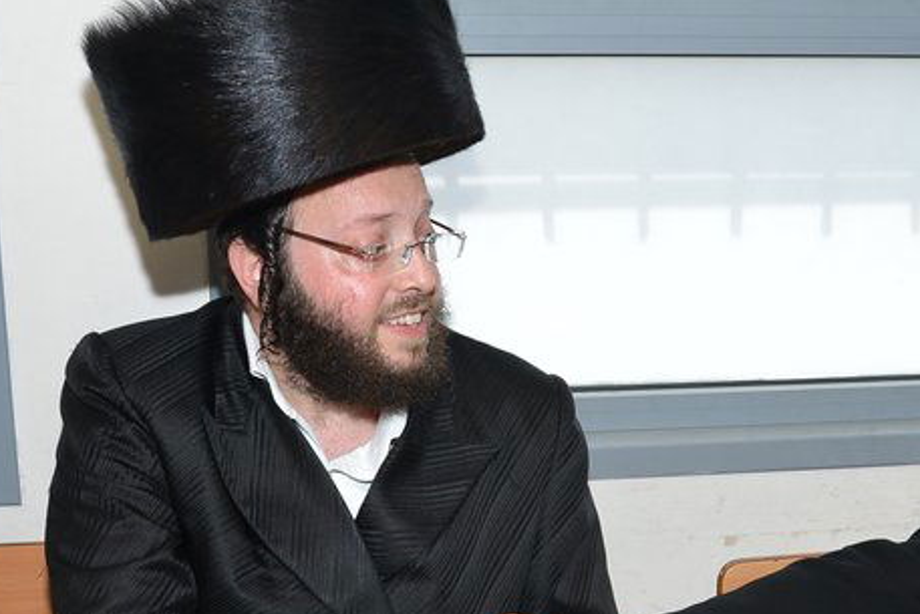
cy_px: 370
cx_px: 598
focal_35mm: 63
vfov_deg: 21.6
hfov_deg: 31.7
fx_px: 1610
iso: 640
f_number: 5.6
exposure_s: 1/160
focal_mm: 24
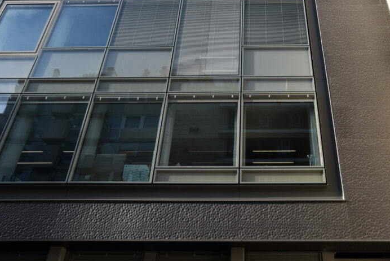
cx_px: 223
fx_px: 401
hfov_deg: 51.7
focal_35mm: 37
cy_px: 77
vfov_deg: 35.4
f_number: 18
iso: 400
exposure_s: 1/200
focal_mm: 25
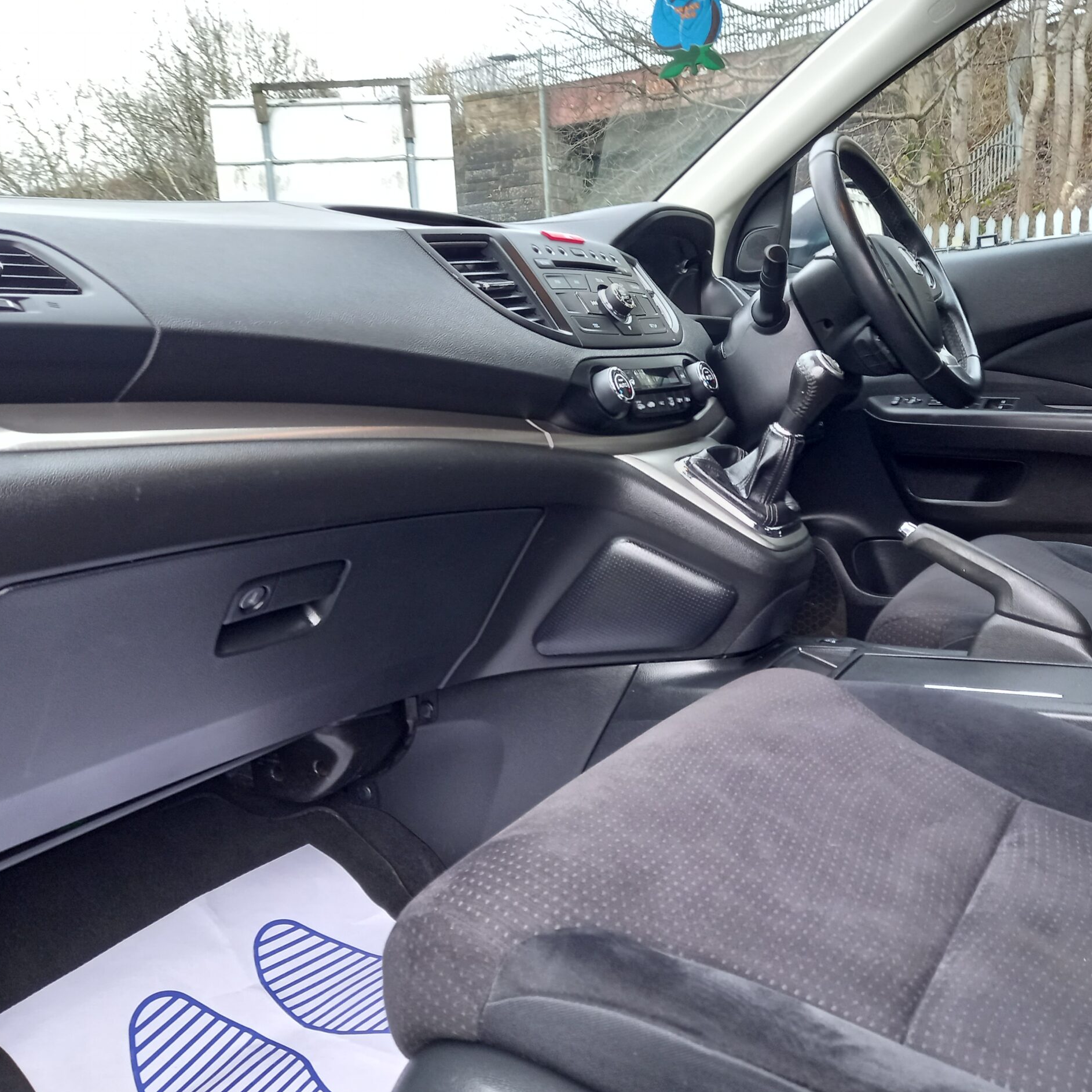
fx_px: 1071
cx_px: 593
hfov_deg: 54.0
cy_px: 542
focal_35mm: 30
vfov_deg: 54.0
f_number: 2
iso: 200
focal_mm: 4.6
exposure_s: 1/30
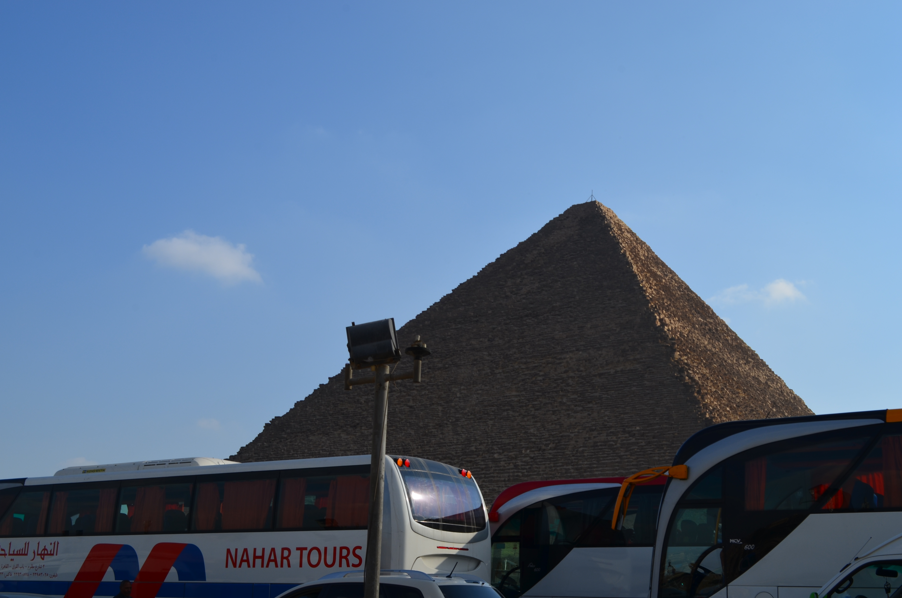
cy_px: 299
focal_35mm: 48
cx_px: 451
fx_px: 1200
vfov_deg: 28.0
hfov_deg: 41.2
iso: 100
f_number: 11
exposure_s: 1/160
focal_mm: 32
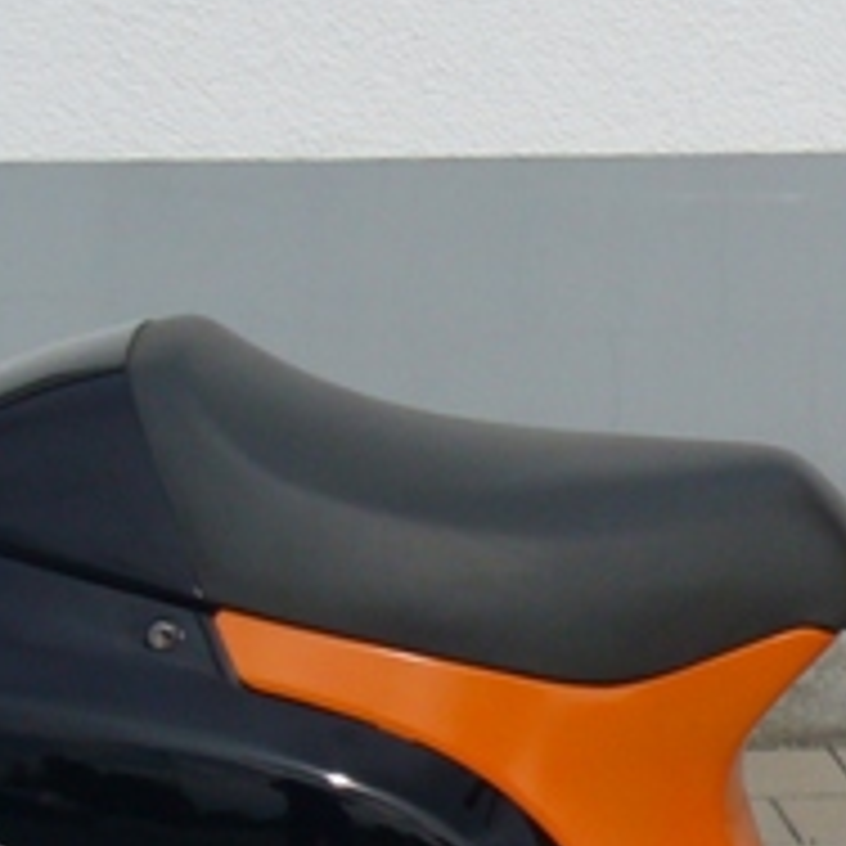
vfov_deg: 8.6
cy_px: 801
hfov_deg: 8.5
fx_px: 5613
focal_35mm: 203
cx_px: 1030
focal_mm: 8.8
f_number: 8
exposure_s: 1/200
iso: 80
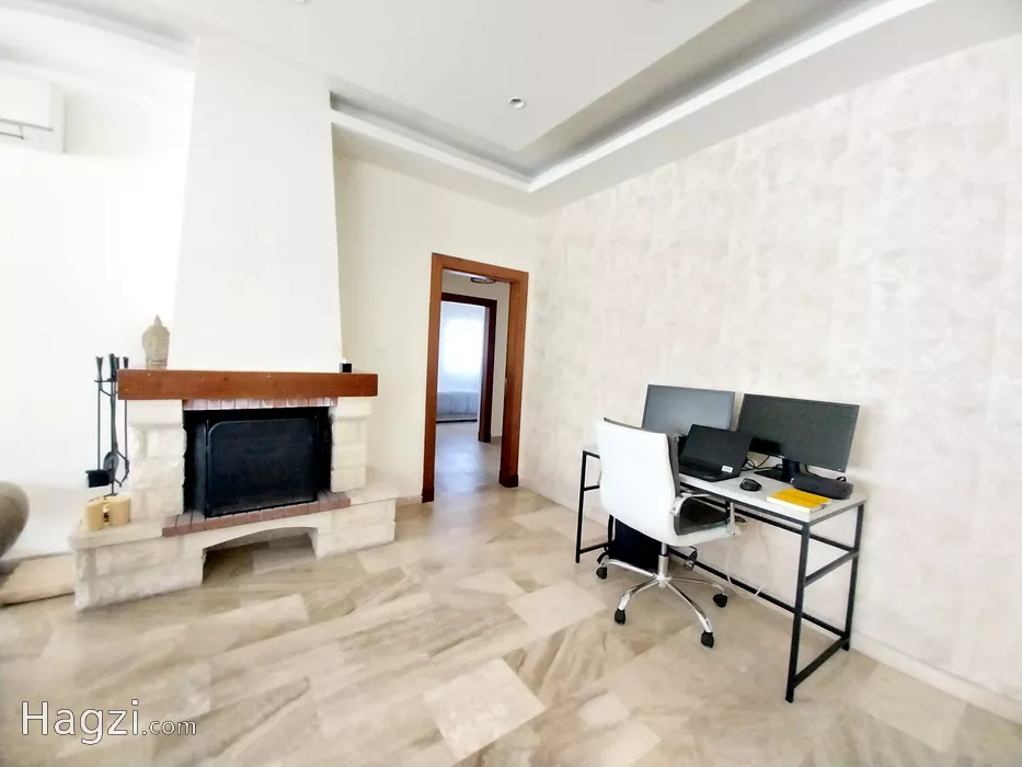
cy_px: 384
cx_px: 511
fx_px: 384
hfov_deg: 106.2
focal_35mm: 13
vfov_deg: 89.9
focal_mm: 1.3
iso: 320
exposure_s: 1/20
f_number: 2.2
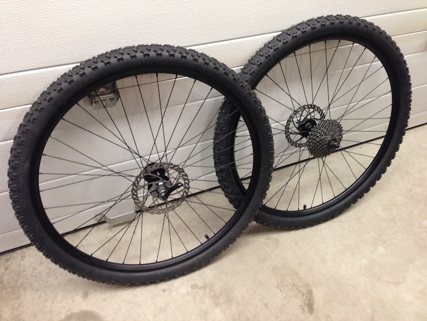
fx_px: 407
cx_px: 214
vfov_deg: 42.9
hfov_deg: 55.4
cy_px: 160
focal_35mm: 33
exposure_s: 1/20
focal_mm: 4.12
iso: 160
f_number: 2.4
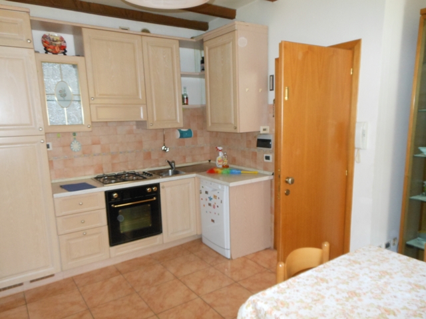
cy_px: 160
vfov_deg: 54.9
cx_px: 213
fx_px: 308
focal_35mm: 25
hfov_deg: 69.4
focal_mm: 4.5
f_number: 3.2
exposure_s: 1/25
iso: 320
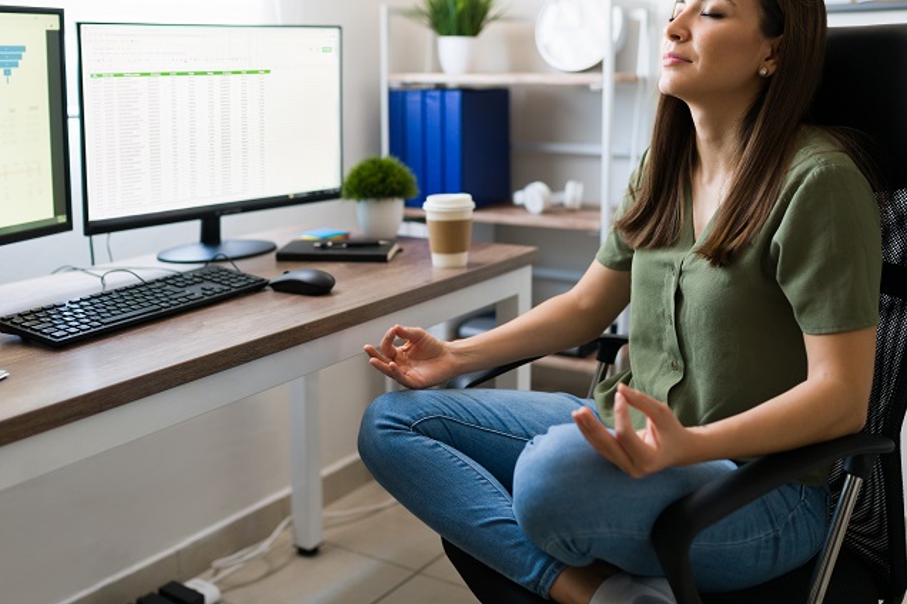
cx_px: 412
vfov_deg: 30.4
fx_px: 1108
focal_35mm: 44
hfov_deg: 44.5
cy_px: 230
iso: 400
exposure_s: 1/125
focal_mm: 35
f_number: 1.8
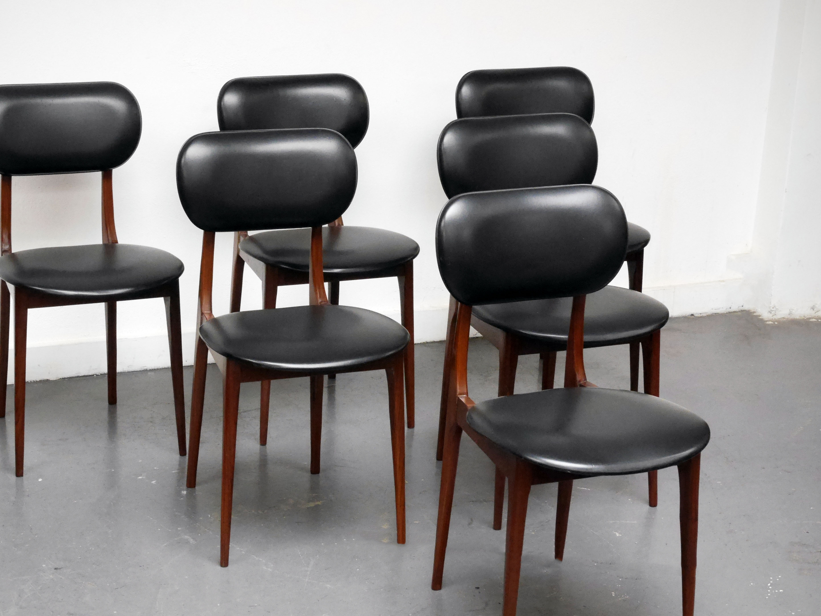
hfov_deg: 27.0
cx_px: 361
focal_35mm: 72
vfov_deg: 20.4
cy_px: 345
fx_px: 1708
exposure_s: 1/13
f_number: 13
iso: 3200
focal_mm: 29
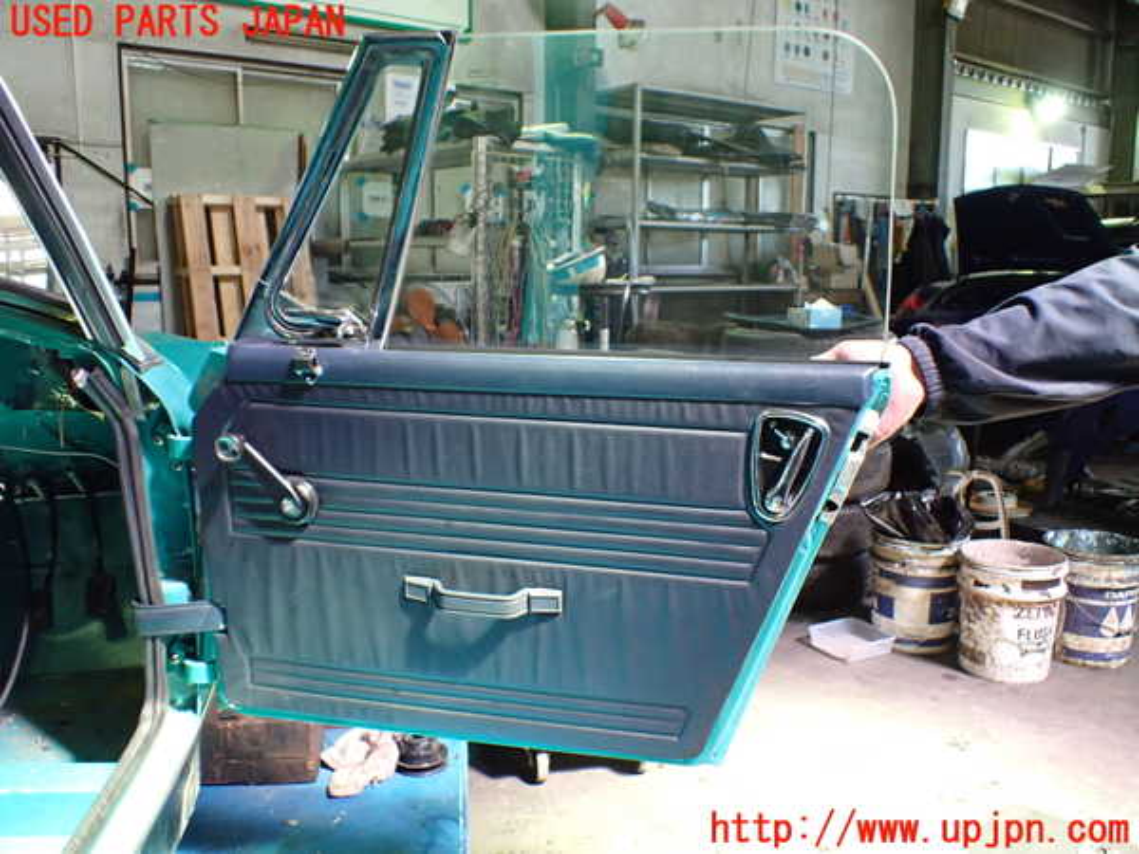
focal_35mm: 30
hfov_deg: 60.0
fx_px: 987
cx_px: 570
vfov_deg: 46.8
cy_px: 427
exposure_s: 1/125
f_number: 2.3
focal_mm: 5.4
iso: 500
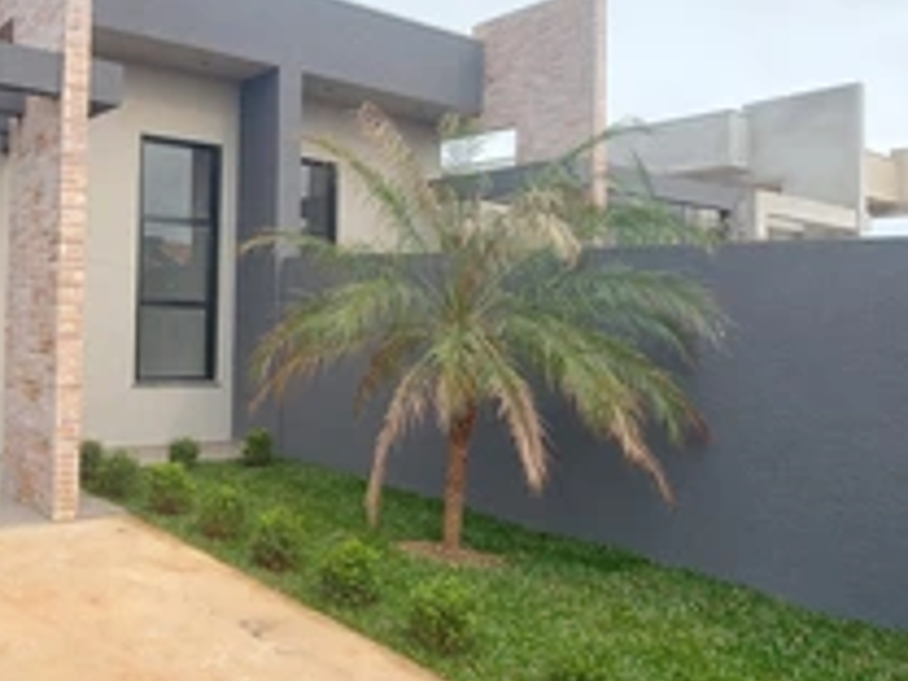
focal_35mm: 30
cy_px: 288
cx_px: 179
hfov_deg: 55.6
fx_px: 787
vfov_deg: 46.6
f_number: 2.2
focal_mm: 1.74
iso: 50
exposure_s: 1/245
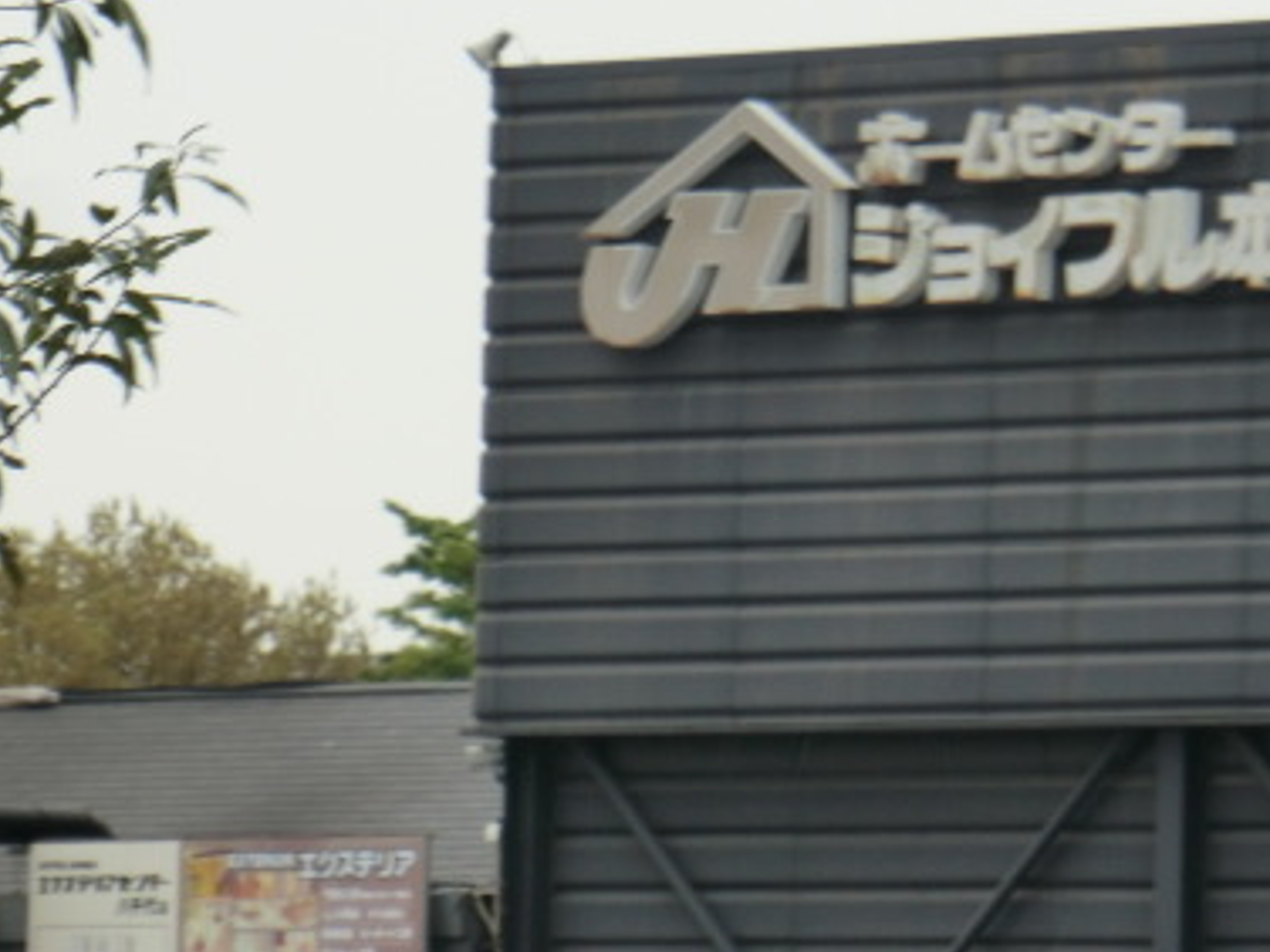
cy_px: 331
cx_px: 963
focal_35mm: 408
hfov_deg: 4.9
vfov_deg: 3.6
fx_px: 14969
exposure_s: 1/60
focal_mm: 43
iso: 80
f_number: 5.7
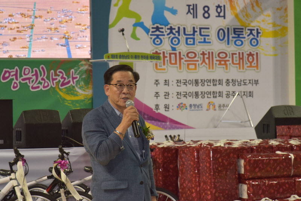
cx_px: 150
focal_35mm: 120
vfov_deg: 11.4
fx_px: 1003
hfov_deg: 17.1
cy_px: 100
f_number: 9
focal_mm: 120
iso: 1000
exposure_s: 1/80
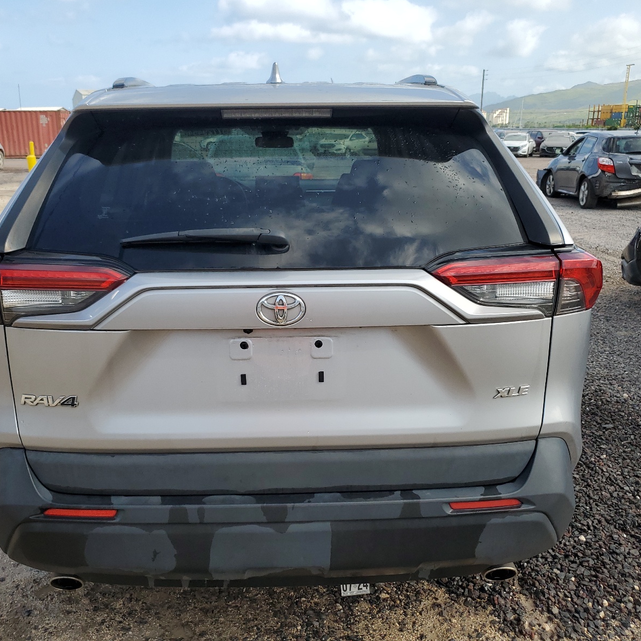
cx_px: 280
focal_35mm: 31
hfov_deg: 52.4
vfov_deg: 52.5
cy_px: 318
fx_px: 649
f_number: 1.5
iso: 50
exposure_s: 1/1667
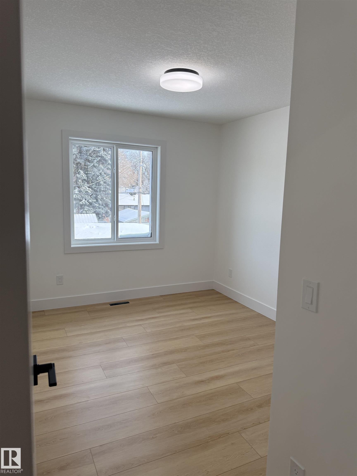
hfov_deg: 56.8
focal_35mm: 24
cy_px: 238
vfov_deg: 71.6
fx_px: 330
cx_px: 178
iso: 100
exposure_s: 1/453
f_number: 1.78
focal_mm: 6.76
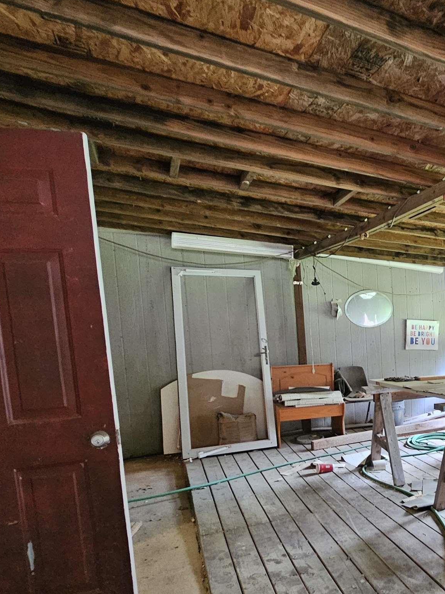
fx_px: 446
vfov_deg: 66.8
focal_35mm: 26
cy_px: 348
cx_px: 448
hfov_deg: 44.8
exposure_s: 1/30
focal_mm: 2.2
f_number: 2.2
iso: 500
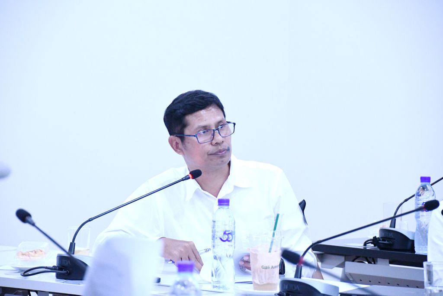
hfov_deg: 11.2
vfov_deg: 7.5
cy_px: 148
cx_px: 222
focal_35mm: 183
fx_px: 2252
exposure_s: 1/200
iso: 7200
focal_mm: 122
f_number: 5.6
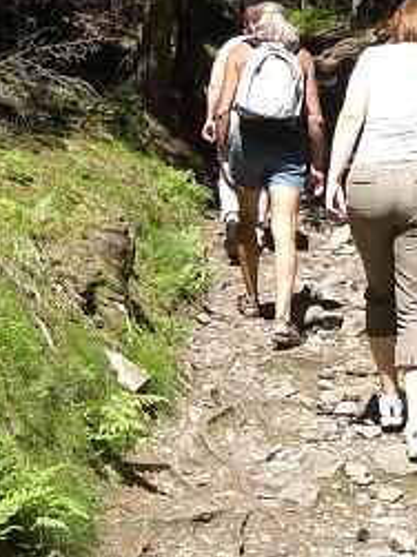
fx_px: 1463
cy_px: 178
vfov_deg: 21.5
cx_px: 337
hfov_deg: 16.1
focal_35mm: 91
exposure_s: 1/320
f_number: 4.4
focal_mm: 6.3
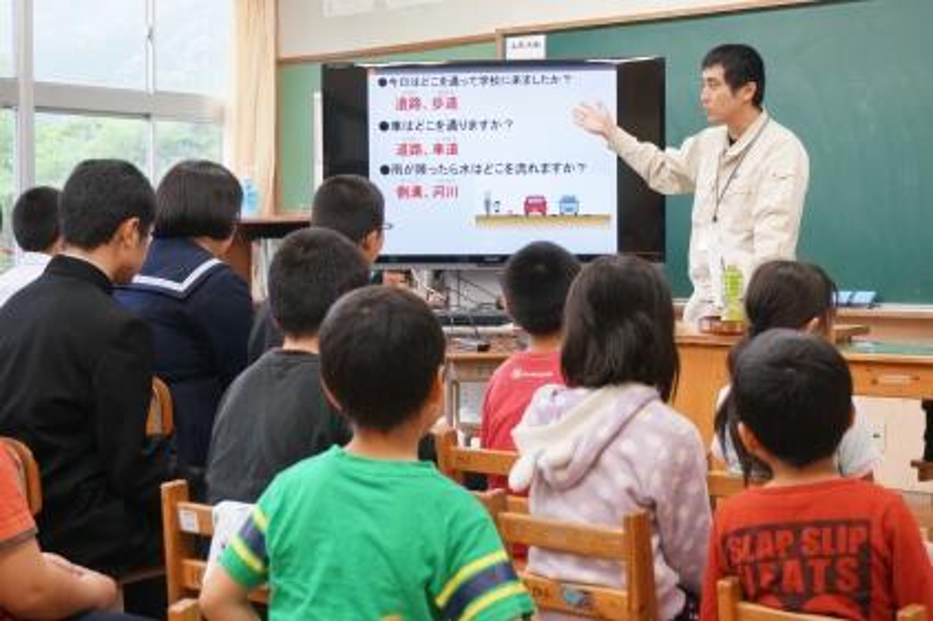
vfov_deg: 24.4
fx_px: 1438
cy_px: 310
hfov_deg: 36.0
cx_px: 466
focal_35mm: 56
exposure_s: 1/60
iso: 800
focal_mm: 37
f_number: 5.6
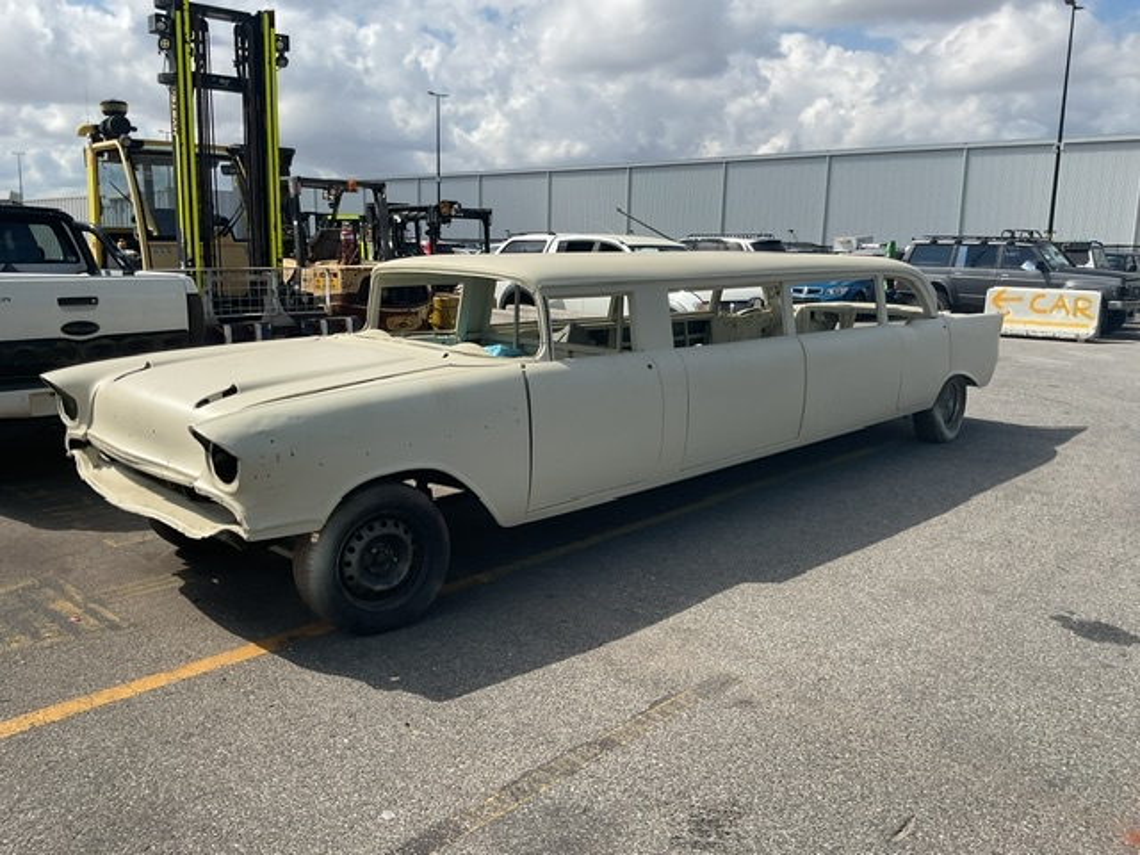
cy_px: 428
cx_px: 570
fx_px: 955
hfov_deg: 61.7
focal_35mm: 29
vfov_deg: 48.2
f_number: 1.8
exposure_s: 1/2227
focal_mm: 3
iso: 16
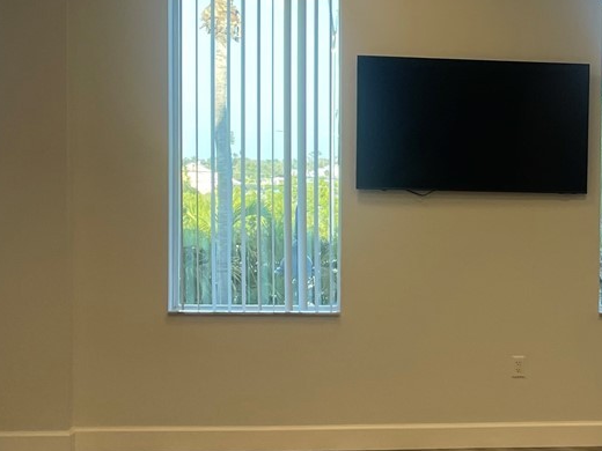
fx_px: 1391
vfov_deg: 18.4
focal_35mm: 80
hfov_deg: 23.0
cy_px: 259
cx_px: 653
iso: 100
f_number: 1.6
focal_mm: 4.2
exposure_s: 1/120
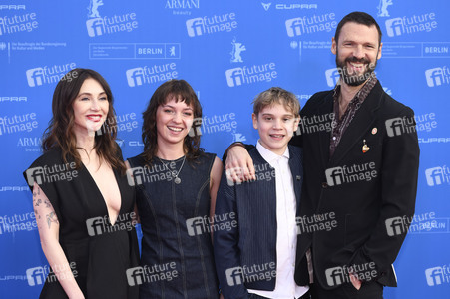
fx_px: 874
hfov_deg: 28.9
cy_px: 150
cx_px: 225
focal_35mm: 70
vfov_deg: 19.4
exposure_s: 1/800
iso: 640
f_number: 3.5
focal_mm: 70
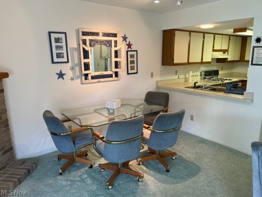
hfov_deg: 67.3
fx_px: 197
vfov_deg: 53.1
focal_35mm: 26
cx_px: 131
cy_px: 98
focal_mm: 5.1
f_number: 1.6
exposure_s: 1/60
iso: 64
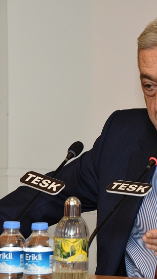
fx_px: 2331
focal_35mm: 315
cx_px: 178
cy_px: 140
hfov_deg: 3.9
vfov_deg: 6.9
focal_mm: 200
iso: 4000
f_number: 10
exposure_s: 1/200
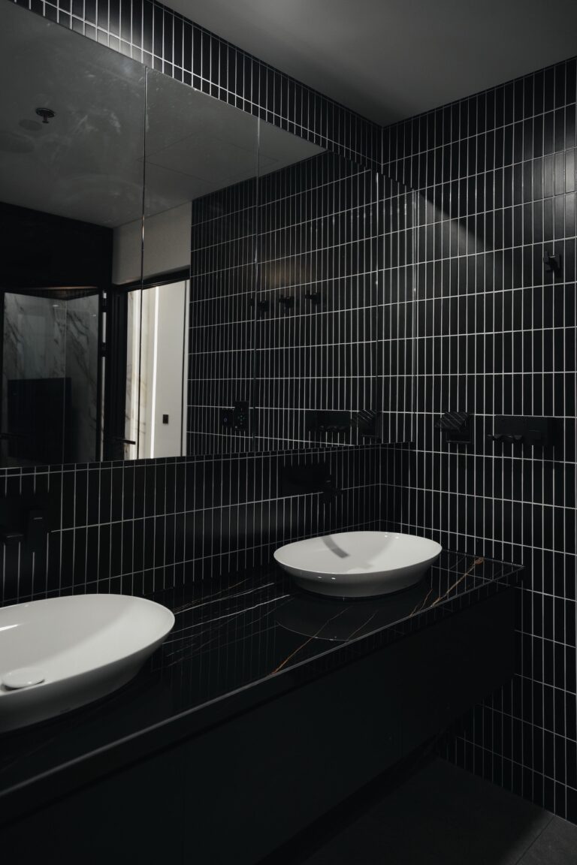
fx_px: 601
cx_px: 288
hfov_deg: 51.3
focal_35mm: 25
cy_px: 432
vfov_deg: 71.5
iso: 800
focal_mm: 25
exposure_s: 1/60
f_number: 3.2
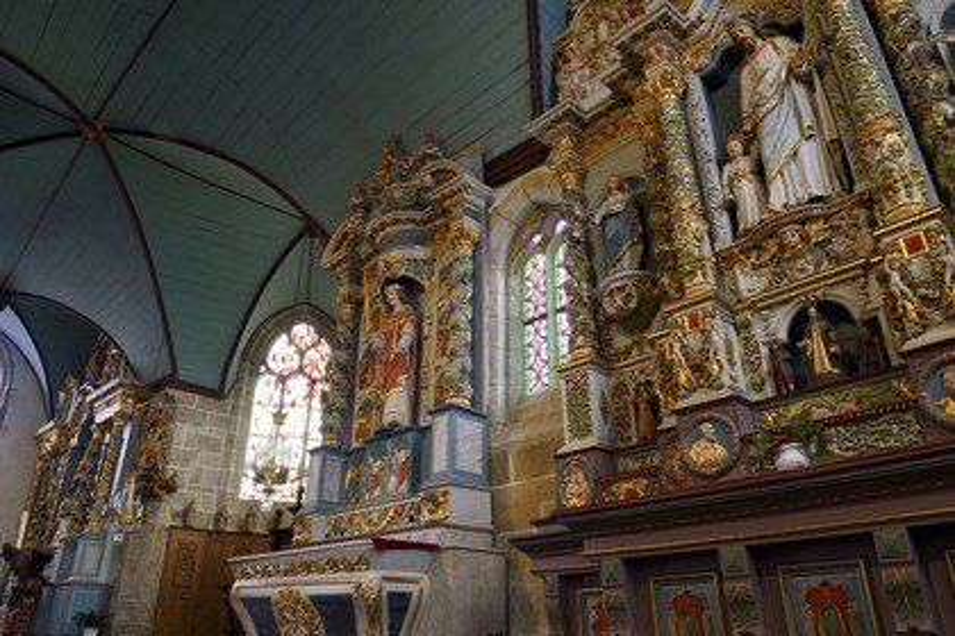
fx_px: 637
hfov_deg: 73.7
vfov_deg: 53.1
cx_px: 478
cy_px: 318
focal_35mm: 24
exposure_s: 1/10
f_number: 9
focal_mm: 24
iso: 800
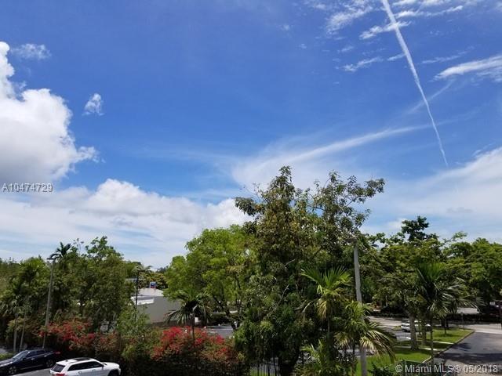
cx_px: 251
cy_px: 188
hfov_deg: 67.3
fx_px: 377
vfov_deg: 53.1
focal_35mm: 26
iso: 50
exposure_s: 1/4080
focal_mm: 4.25
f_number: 1.7
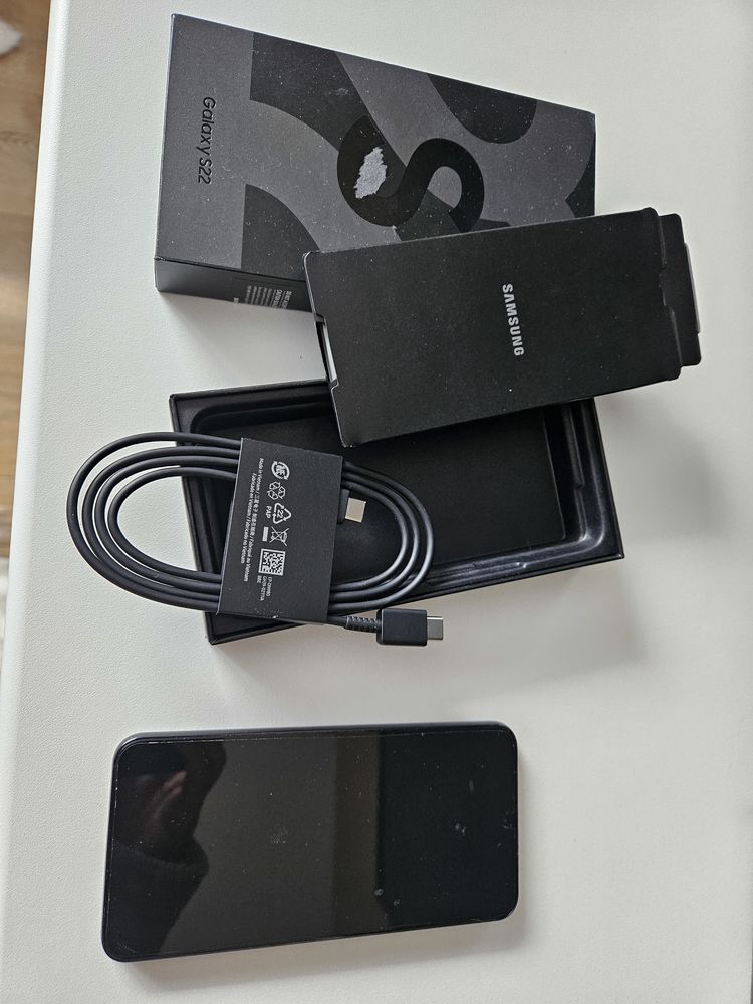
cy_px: 502
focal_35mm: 23
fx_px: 667
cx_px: 376
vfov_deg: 73.9
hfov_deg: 58.9
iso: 400
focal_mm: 5.4
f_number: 1.8
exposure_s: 1/100
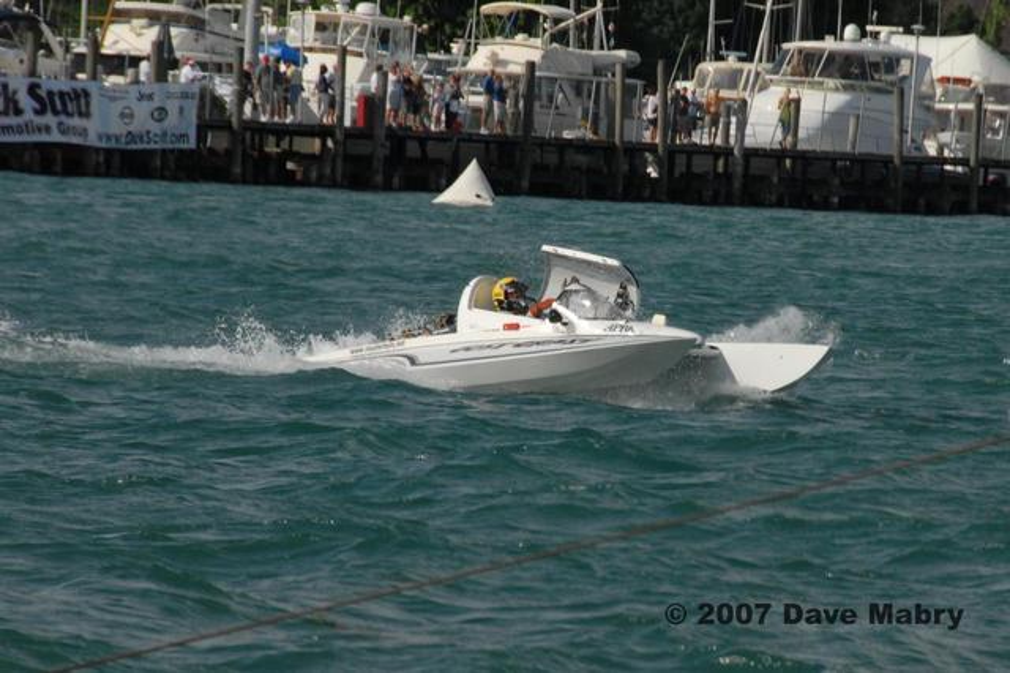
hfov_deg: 6.9
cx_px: 505
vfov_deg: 4.6
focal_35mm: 300
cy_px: 336
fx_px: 8412
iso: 400
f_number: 9
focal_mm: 200
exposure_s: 1/1000
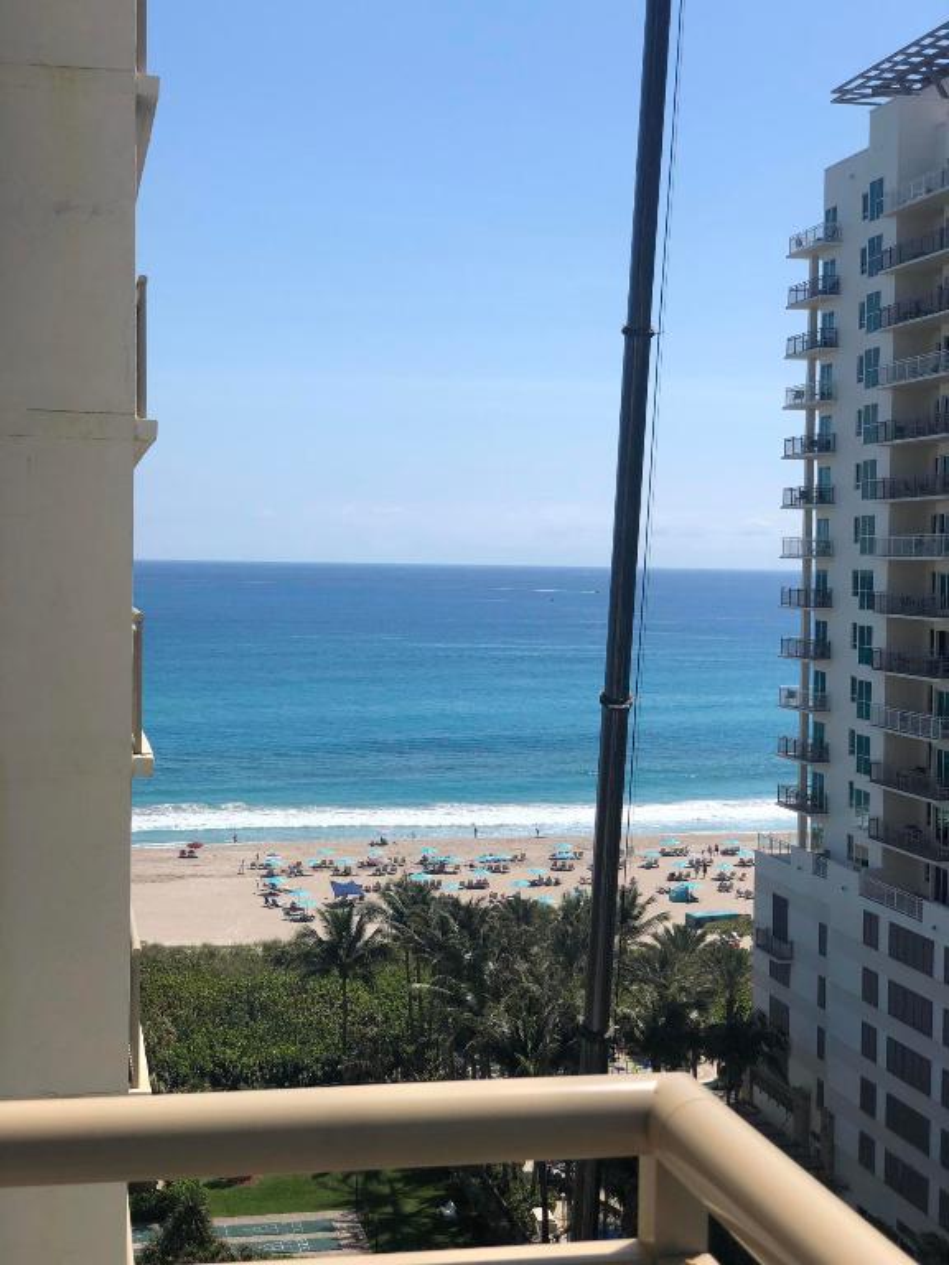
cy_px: 632
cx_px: 474
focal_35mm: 52
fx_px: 1901
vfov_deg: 36.8
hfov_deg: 28.0
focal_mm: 6
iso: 16
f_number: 2.4
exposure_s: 1/1845
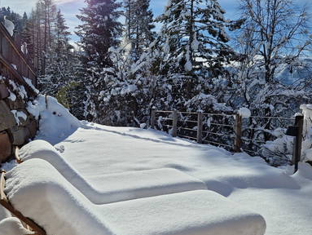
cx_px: 156
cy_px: 122
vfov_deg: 56.9
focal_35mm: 24
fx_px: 217
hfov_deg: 71.5
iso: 50
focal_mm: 5.4
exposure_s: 1/3936
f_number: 1.8
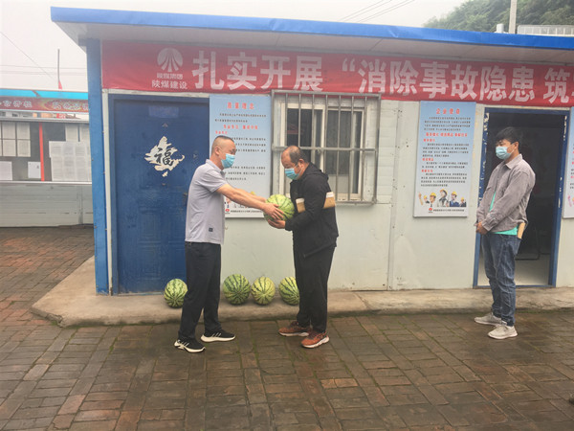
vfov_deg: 48.2
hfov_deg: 61.7
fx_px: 481
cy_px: 216
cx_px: 287
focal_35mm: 29
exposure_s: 1/100
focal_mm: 4.15
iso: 32
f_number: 2.2
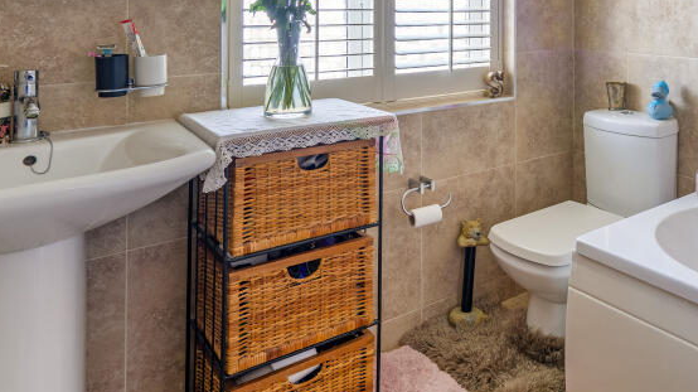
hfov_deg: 58.8
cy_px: 13
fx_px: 573
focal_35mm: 31
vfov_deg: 34.8
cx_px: 538
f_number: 10
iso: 100
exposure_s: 1.6
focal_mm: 16
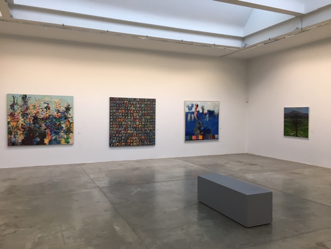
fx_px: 277
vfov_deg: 48.2
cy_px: 124
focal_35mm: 29
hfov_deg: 61.7
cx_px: 166
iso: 40
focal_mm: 4.15
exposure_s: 1/33
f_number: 2.2
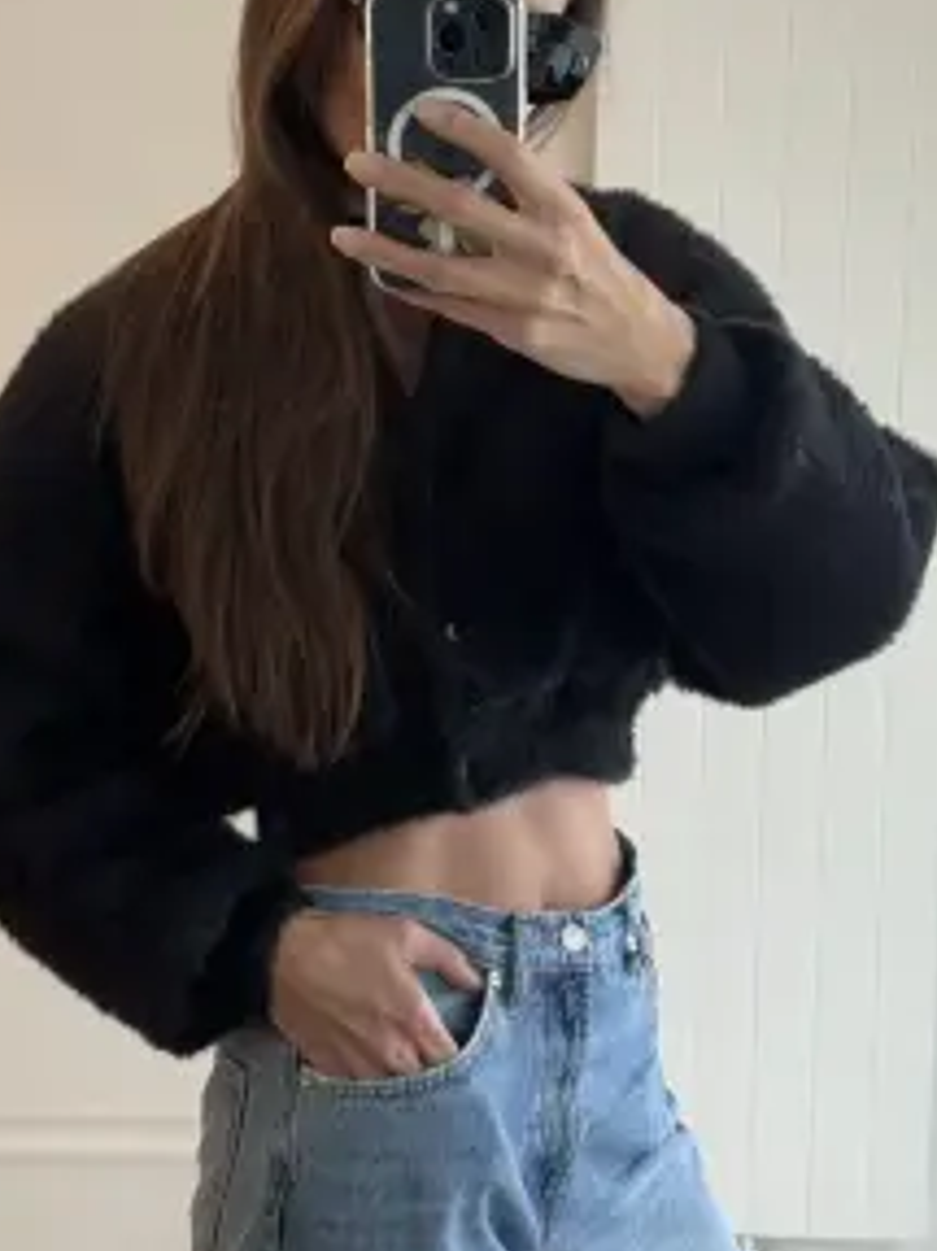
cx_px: 445
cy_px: 484
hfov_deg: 21.9
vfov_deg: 28.9
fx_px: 2420
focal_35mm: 67
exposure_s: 1/33
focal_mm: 6.76
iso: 200
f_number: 1.78
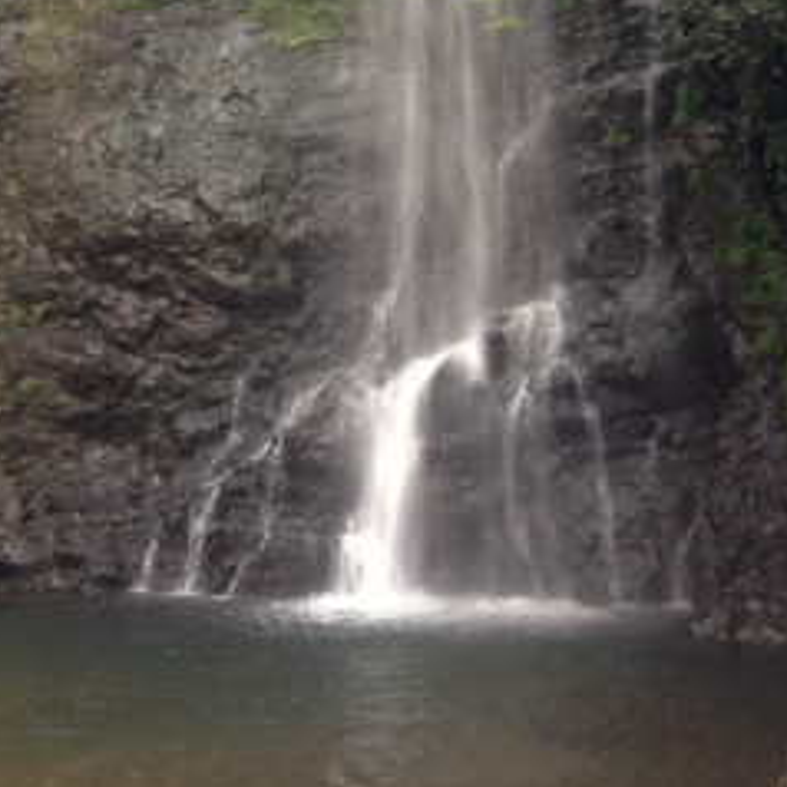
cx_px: 488
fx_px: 1672
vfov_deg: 25.0
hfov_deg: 26.4
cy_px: -36
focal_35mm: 65
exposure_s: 1/20
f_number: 2.4
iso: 80
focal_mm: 4.28
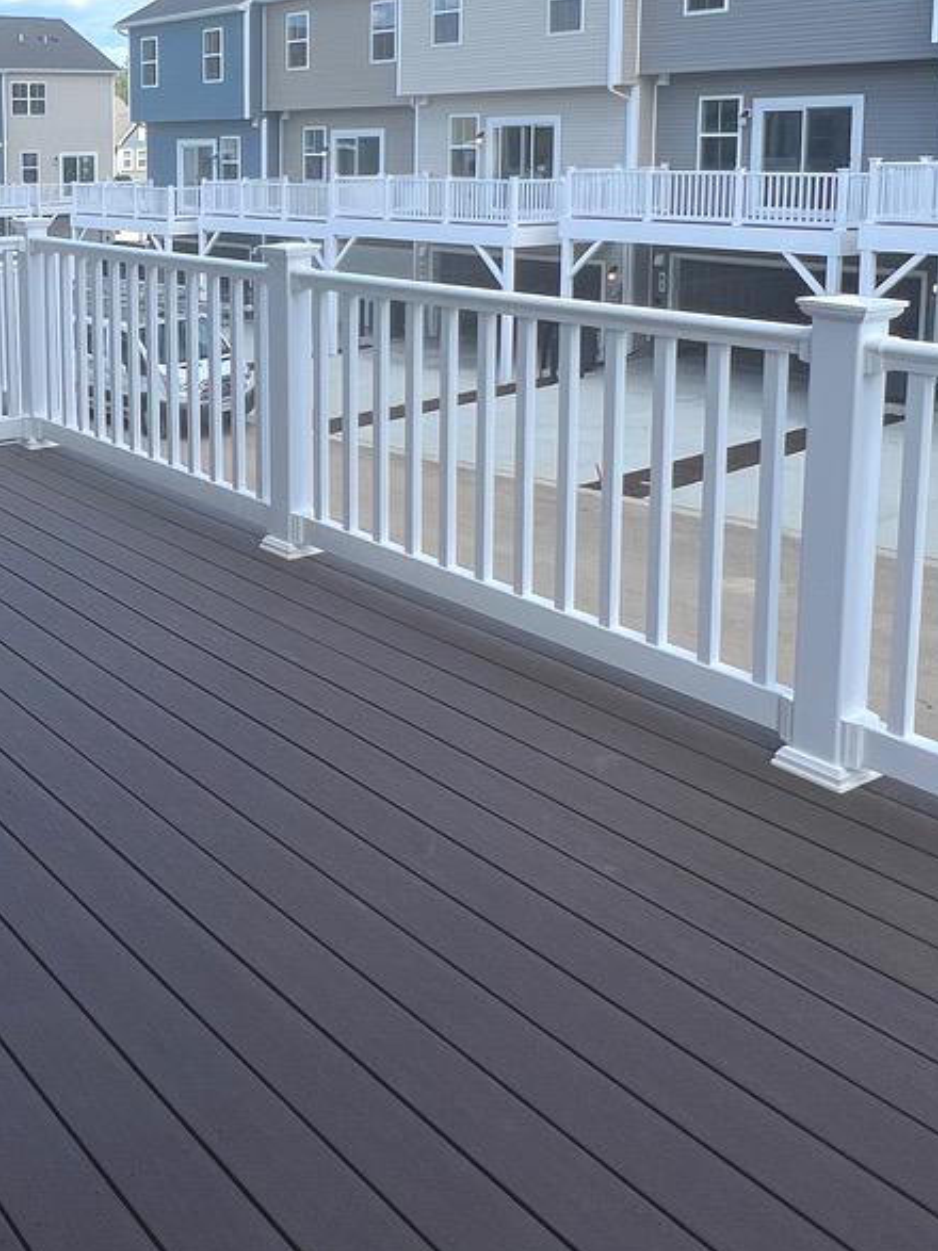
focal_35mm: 34
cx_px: 96
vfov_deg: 51.3
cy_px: 290
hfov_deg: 38.9
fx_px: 1229
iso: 32
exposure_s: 1/1309
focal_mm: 1.57
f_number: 1.8
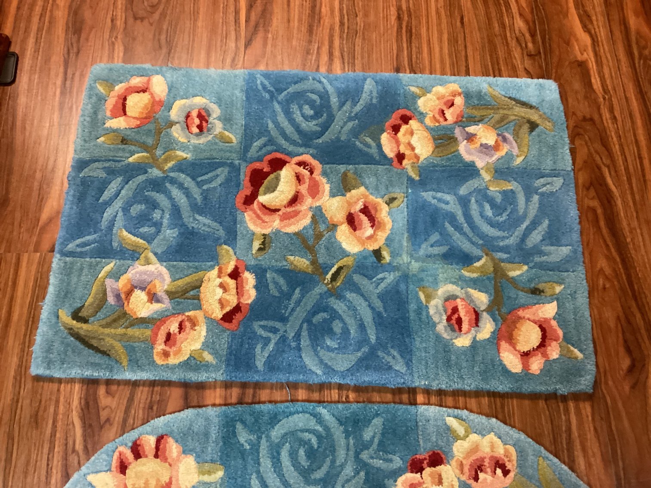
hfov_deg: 58.3
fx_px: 583
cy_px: 244
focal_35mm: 31
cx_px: 326
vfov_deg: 45.4
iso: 320
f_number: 2.4
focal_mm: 3.3
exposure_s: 1/33
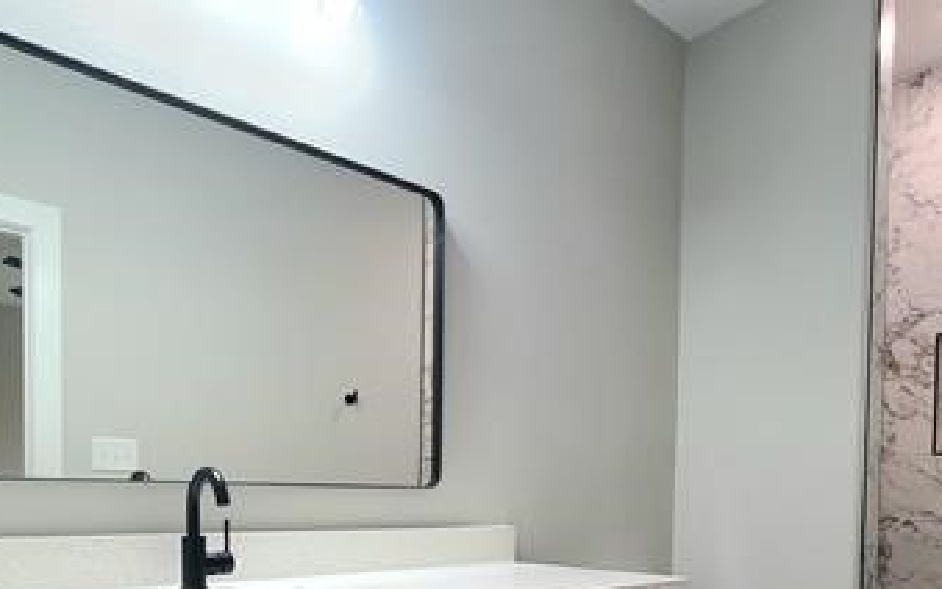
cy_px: 533
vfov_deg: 43.4
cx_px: 425
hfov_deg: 70.2
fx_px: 668
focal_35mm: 26
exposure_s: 1/60.2
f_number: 2.2
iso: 125
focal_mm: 2.2
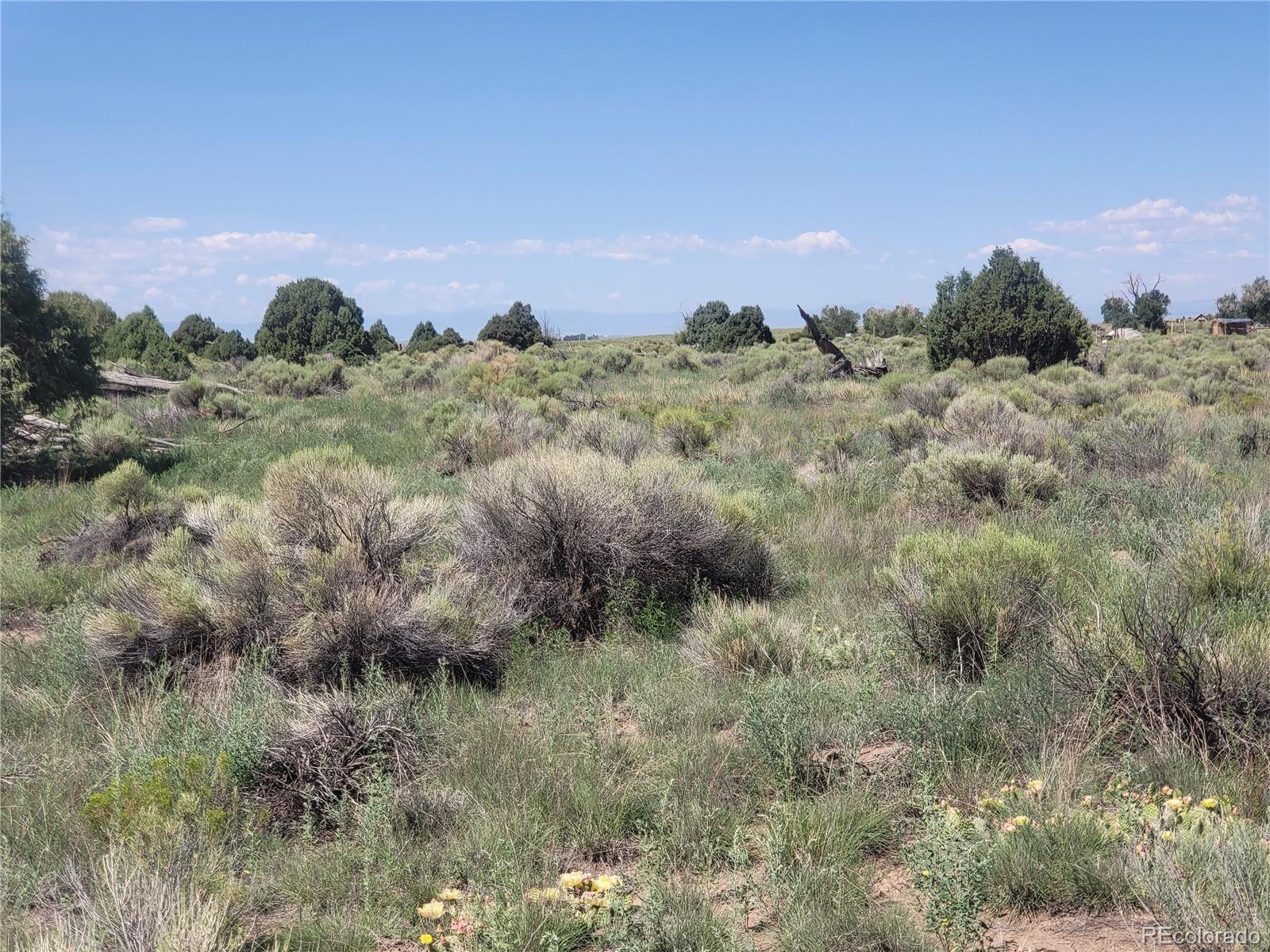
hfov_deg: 36.8
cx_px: 635
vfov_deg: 28.0
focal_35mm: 52
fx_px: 1908
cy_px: 476
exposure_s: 1/934
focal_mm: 6
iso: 25
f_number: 2.4
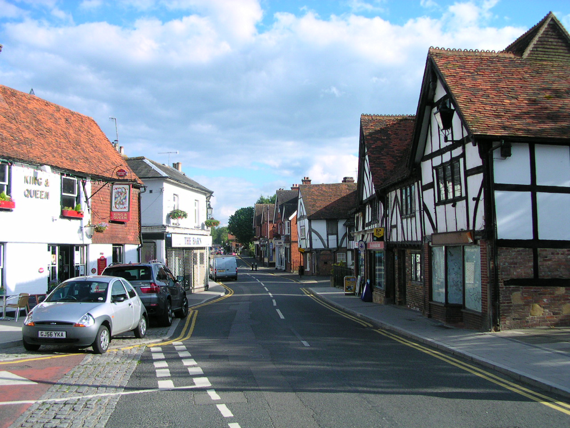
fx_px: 609
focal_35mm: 37
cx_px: 285
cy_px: 214
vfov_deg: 38.7
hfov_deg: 50.1
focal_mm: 5.6
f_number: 4.5
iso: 100
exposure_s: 1/690
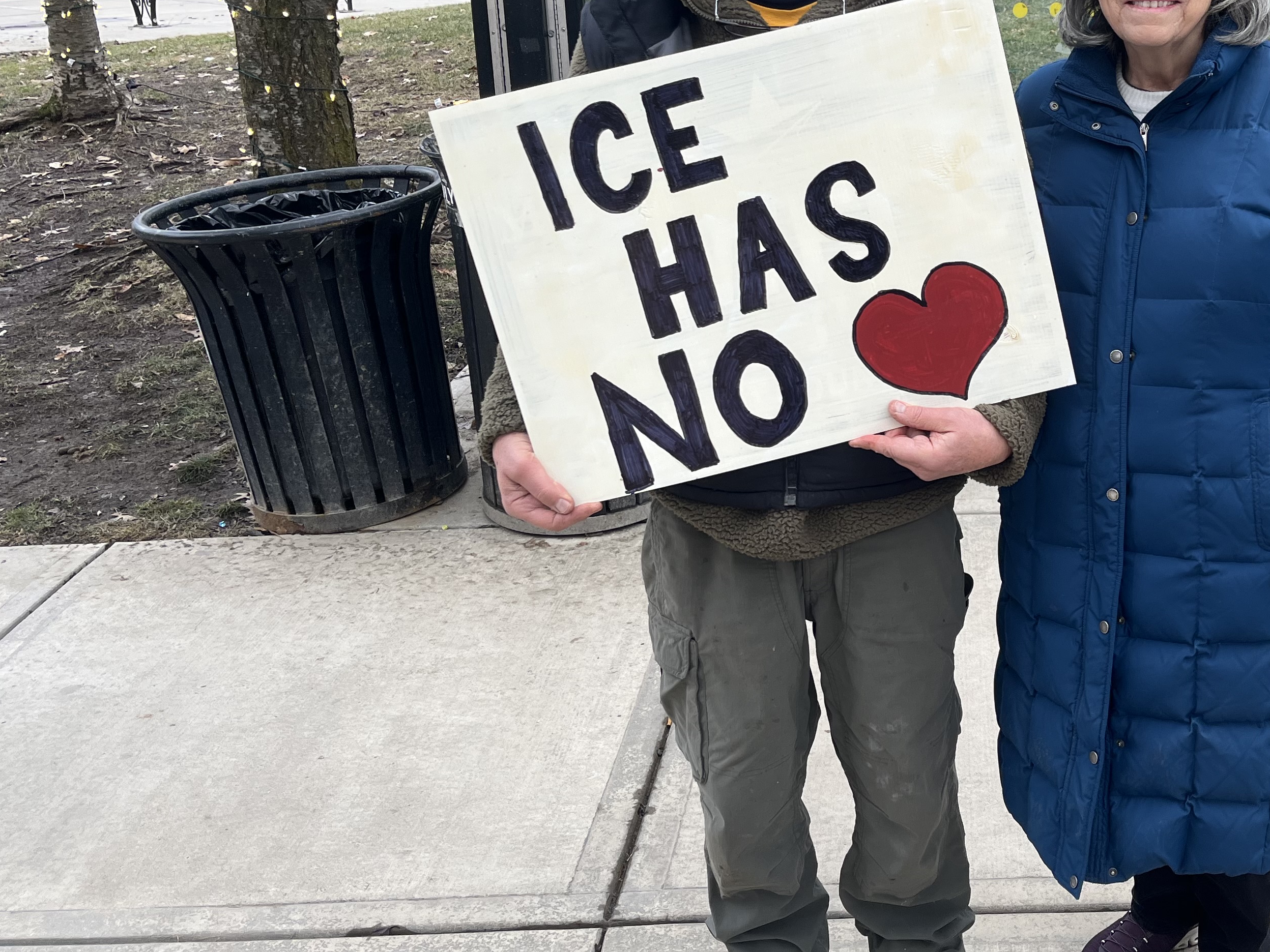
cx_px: 975
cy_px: 352
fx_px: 1541
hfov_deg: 43.2
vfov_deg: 34.2
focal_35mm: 42
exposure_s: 1/369
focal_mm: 5.1
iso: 50
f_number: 1.6
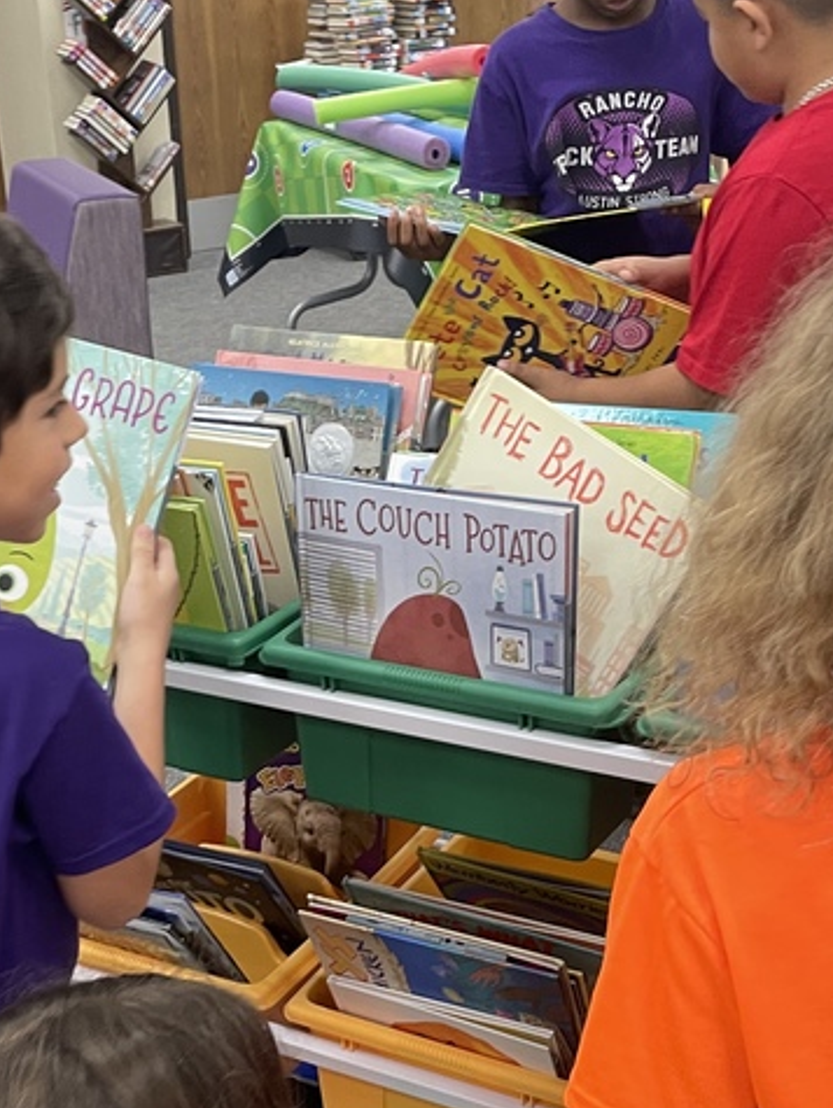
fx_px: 1794
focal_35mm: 56
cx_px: 271
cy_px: 781
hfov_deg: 26.0
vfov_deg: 33.9
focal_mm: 4.2
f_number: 1.6
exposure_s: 1/60
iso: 125
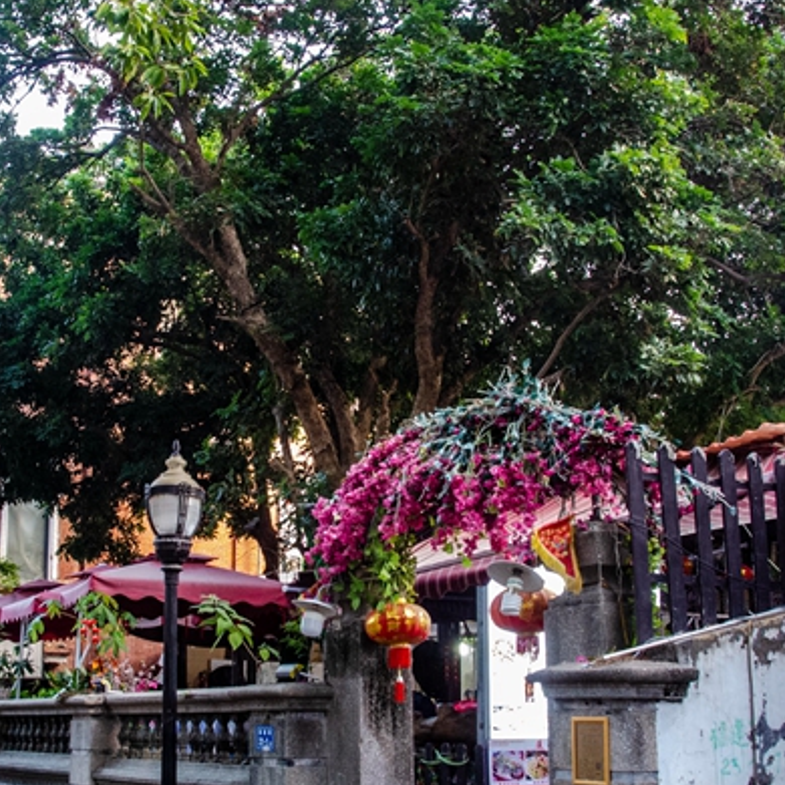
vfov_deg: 35.9
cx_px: 294
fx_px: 1206
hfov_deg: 35.9
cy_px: 473
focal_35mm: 47
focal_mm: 18
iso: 3200
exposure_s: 1/40
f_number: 6.3
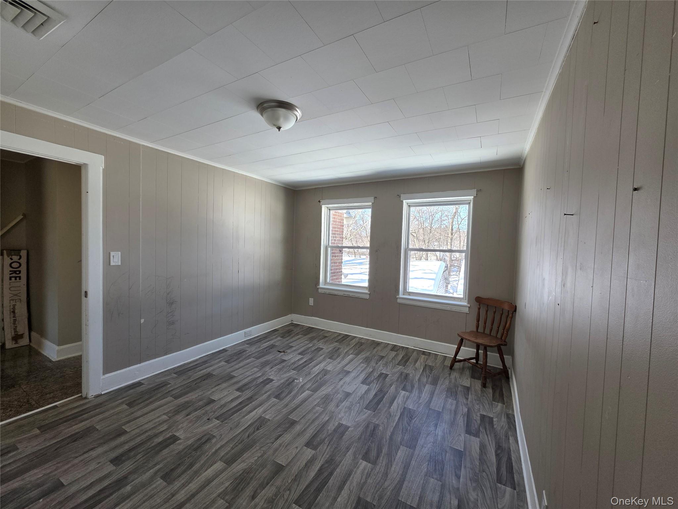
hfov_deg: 106.2
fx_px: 255
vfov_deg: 89.9
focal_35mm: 13
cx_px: 339
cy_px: 254
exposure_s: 1/120
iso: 50
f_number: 1.9
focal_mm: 2.2
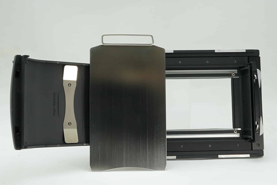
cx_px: 138
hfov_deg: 35.1
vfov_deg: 23.8
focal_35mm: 57
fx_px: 439
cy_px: 92
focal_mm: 38
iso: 800
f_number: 16
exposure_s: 1/40
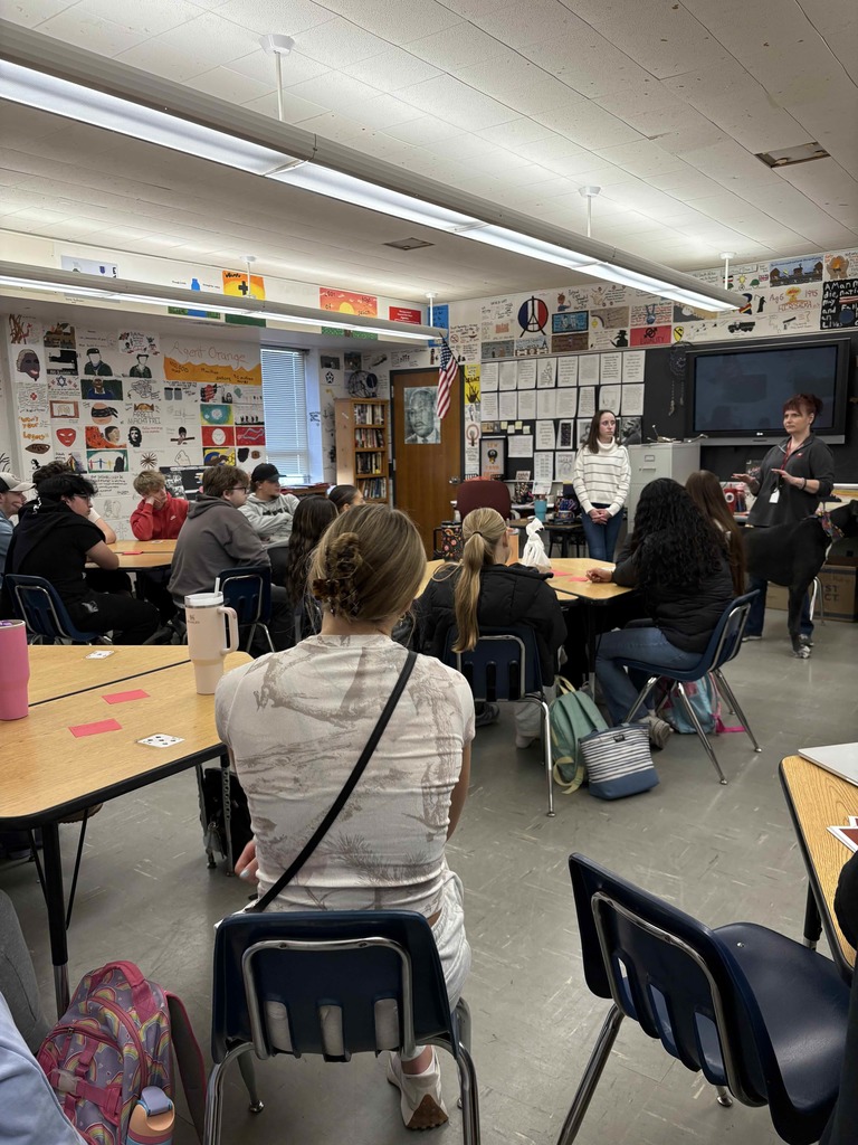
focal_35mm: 26
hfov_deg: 53.1
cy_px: 572
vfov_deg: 67.3
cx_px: 429
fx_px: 859
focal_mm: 5.96
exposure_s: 1/60
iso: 80
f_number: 1.6
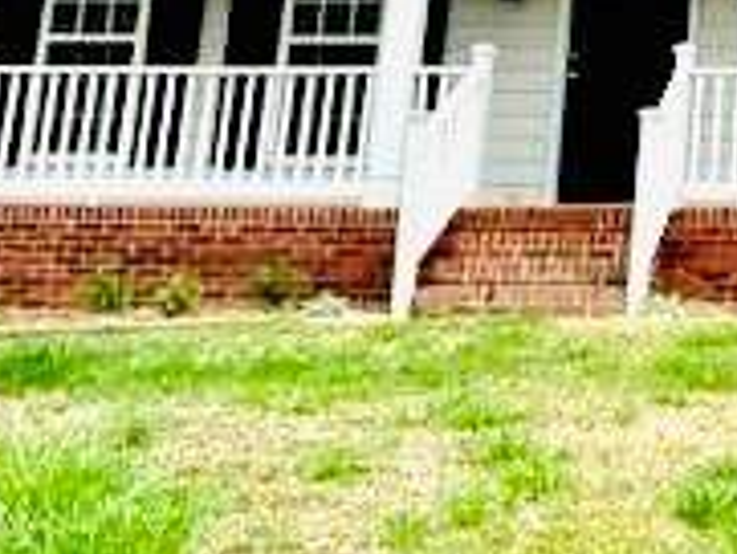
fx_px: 1811
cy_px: -183
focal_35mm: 85
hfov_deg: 20.8
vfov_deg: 16.4
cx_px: 981
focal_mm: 6.86
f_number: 1.78
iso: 80
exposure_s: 1/2299
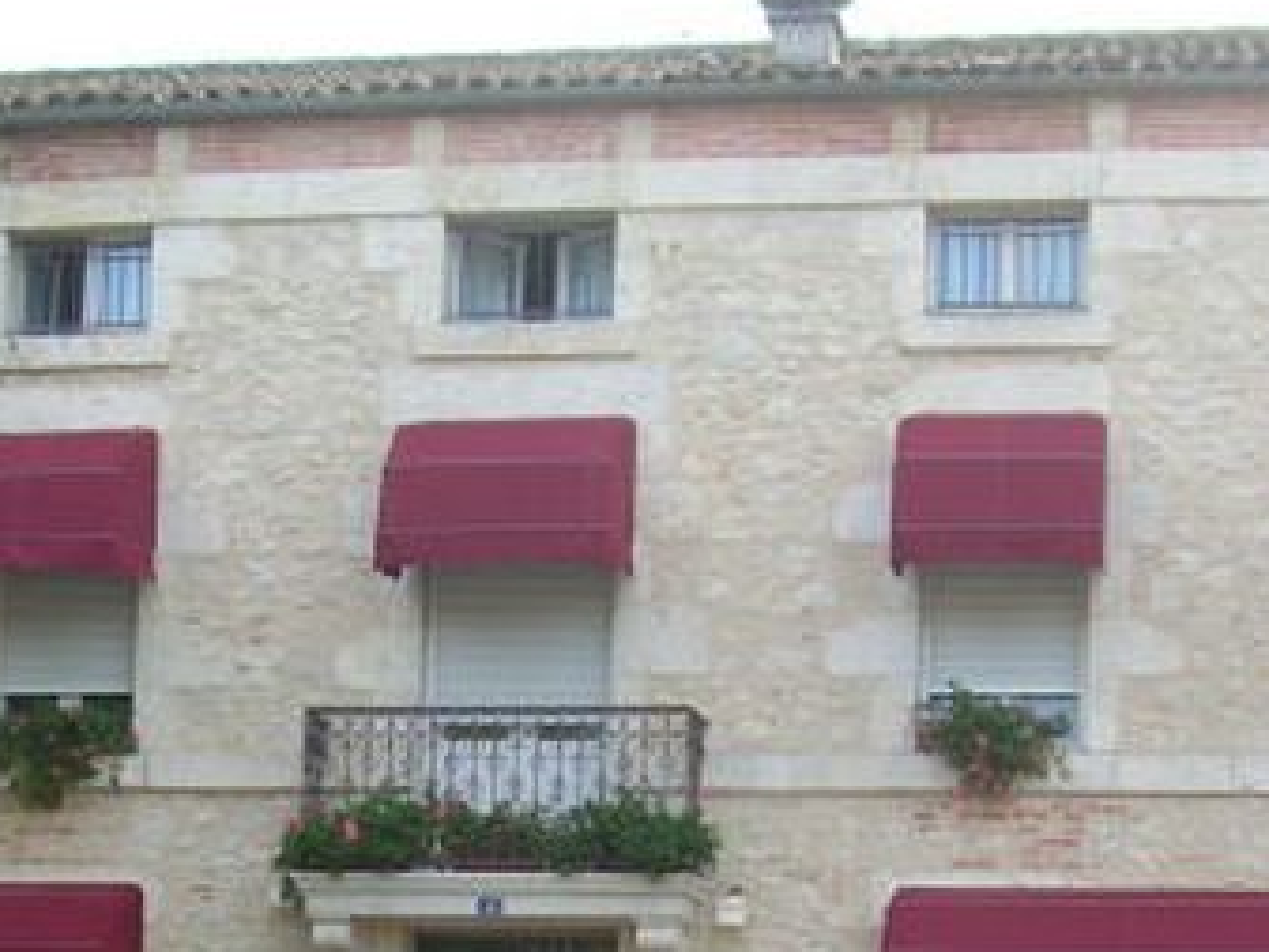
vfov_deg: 17.4
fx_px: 3044
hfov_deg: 23.5
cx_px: 651
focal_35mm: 83
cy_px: 950
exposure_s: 1/284
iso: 50
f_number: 2.8
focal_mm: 5.8
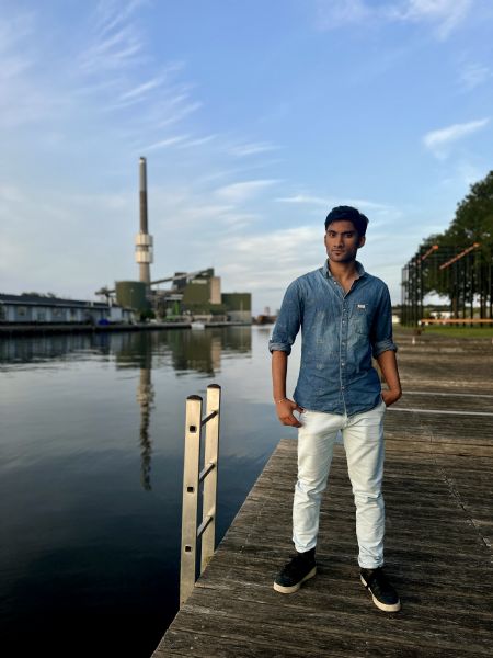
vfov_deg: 71.6
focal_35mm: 24
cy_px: 329
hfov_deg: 56.8
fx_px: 456
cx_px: 246
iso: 80
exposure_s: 1/672
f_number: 1.78
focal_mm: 6.86
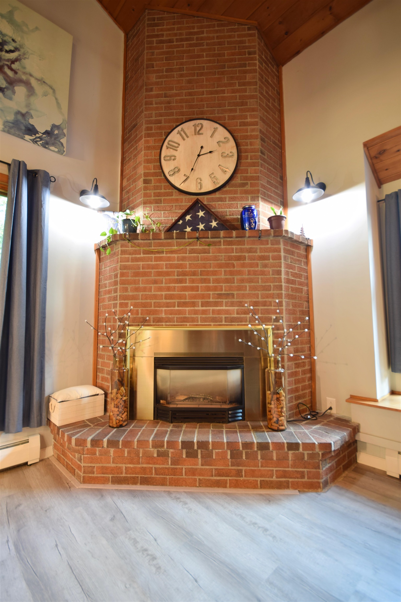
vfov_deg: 100.4
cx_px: 200
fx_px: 251
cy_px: 301
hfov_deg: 77.3
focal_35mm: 15
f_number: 6.3
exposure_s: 1/1.6
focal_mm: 10
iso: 200
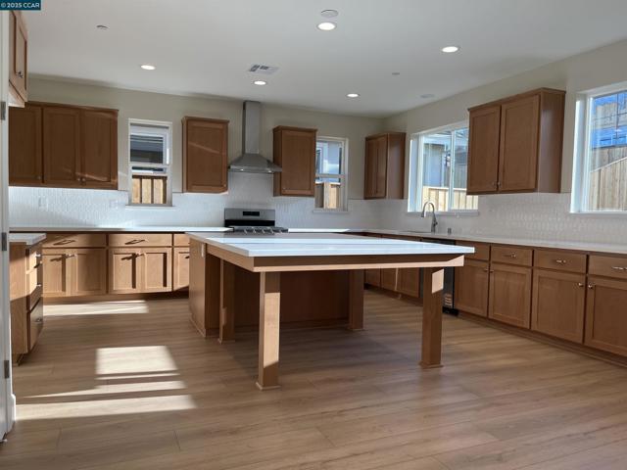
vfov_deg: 53.1
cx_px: 314
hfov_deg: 67.3
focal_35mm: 26
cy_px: 235
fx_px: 471
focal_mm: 5.1
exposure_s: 1/333
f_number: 1.6
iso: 50
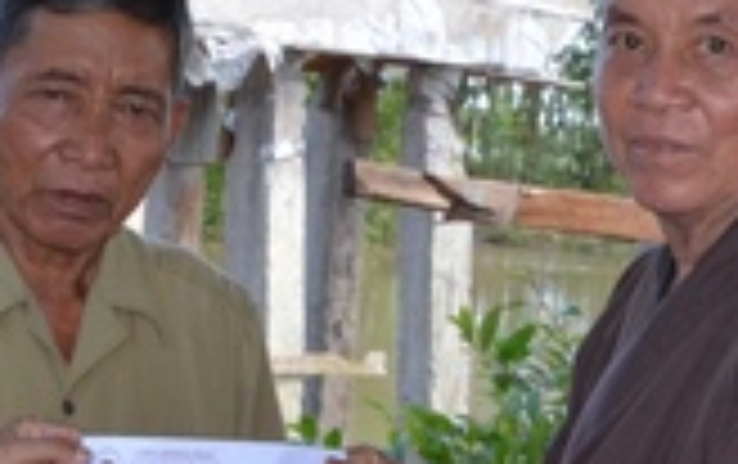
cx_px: 400
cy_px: 61
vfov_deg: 7.8
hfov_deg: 12.4
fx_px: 3404
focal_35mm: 169
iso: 1000
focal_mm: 28
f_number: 10
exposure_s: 1/250
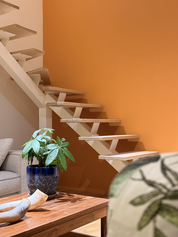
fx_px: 329
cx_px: 89
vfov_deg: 39.7
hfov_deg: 30.3
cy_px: 118
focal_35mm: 48
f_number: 1.78
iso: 250
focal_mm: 6.76
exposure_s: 1/50
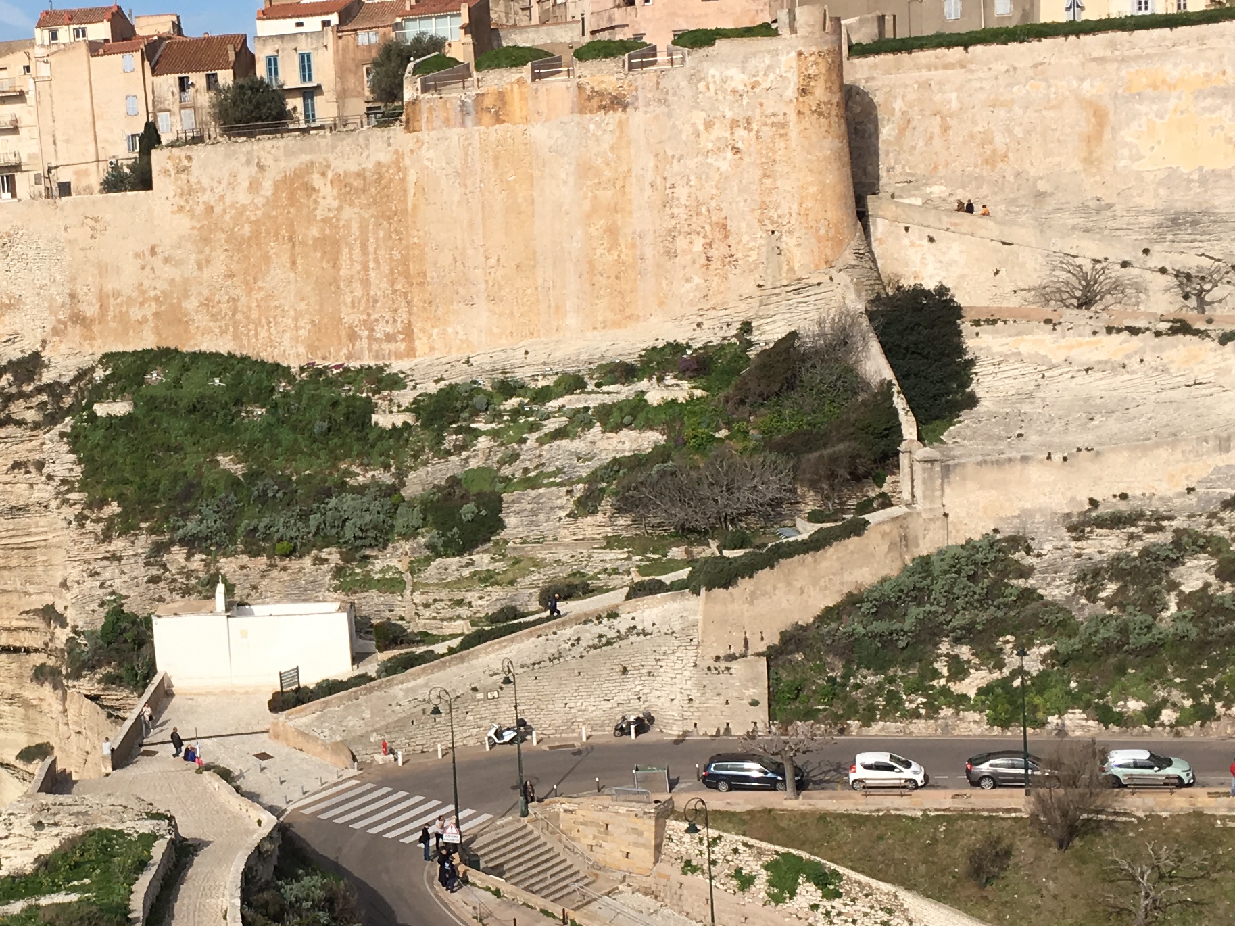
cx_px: 201
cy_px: 508
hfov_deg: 29.4
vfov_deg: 22.9
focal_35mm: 64
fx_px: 2283
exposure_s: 1/2198
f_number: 2.2
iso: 25
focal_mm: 4.15
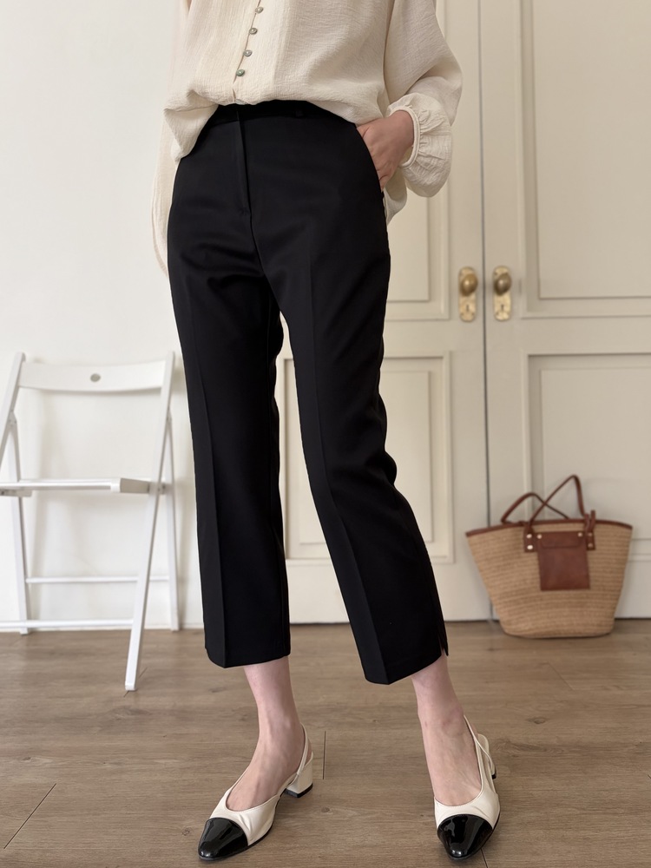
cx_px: 326
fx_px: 652
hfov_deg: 53.1
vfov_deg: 67.3
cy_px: 434
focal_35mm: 26
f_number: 1.6
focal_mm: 5.96
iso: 125
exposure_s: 1/106
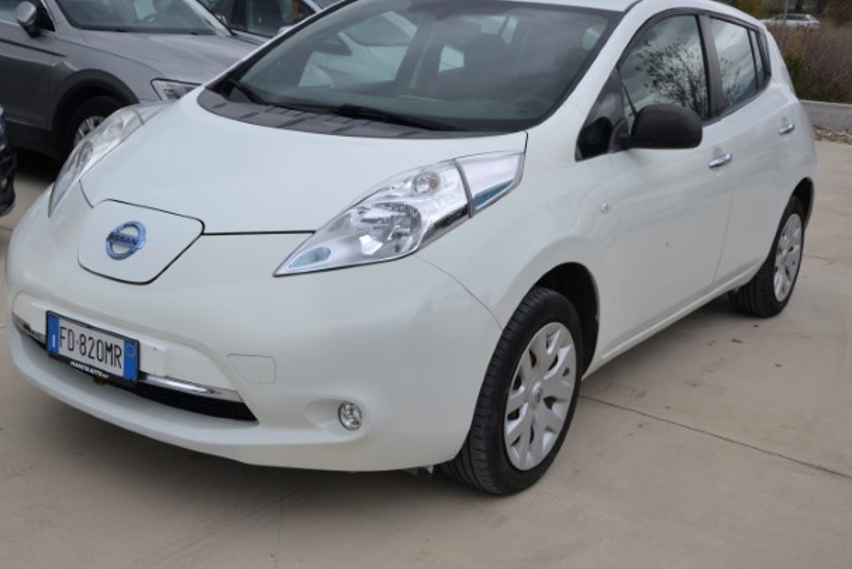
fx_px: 1056
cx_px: 393
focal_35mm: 45
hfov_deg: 43.9
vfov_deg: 30.1
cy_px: 237
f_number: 5.6
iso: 250
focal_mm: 25
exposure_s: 1/125
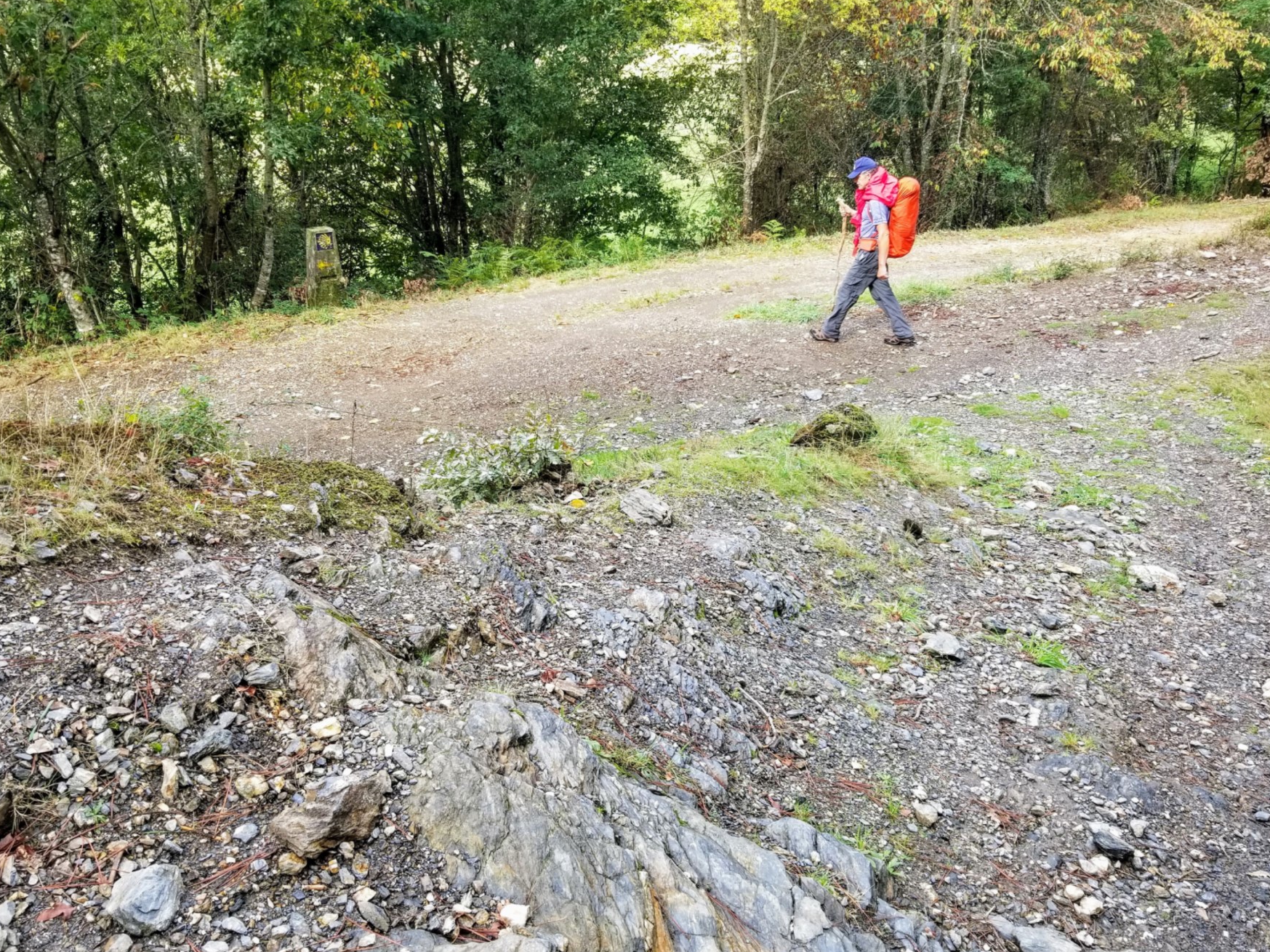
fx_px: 1101
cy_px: 480
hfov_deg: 60.0
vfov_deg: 46.8
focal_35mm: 30
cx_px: 635
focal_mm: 4.3
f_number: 1.7
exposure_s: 1/190
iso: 50
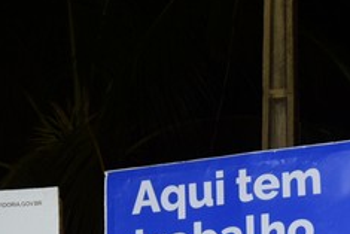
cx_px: 258
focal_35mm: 178
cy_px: 367
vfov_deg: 7.6
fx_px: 1731
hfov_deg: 11.5
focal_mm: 31
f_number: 4
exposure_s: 1/60
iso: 800
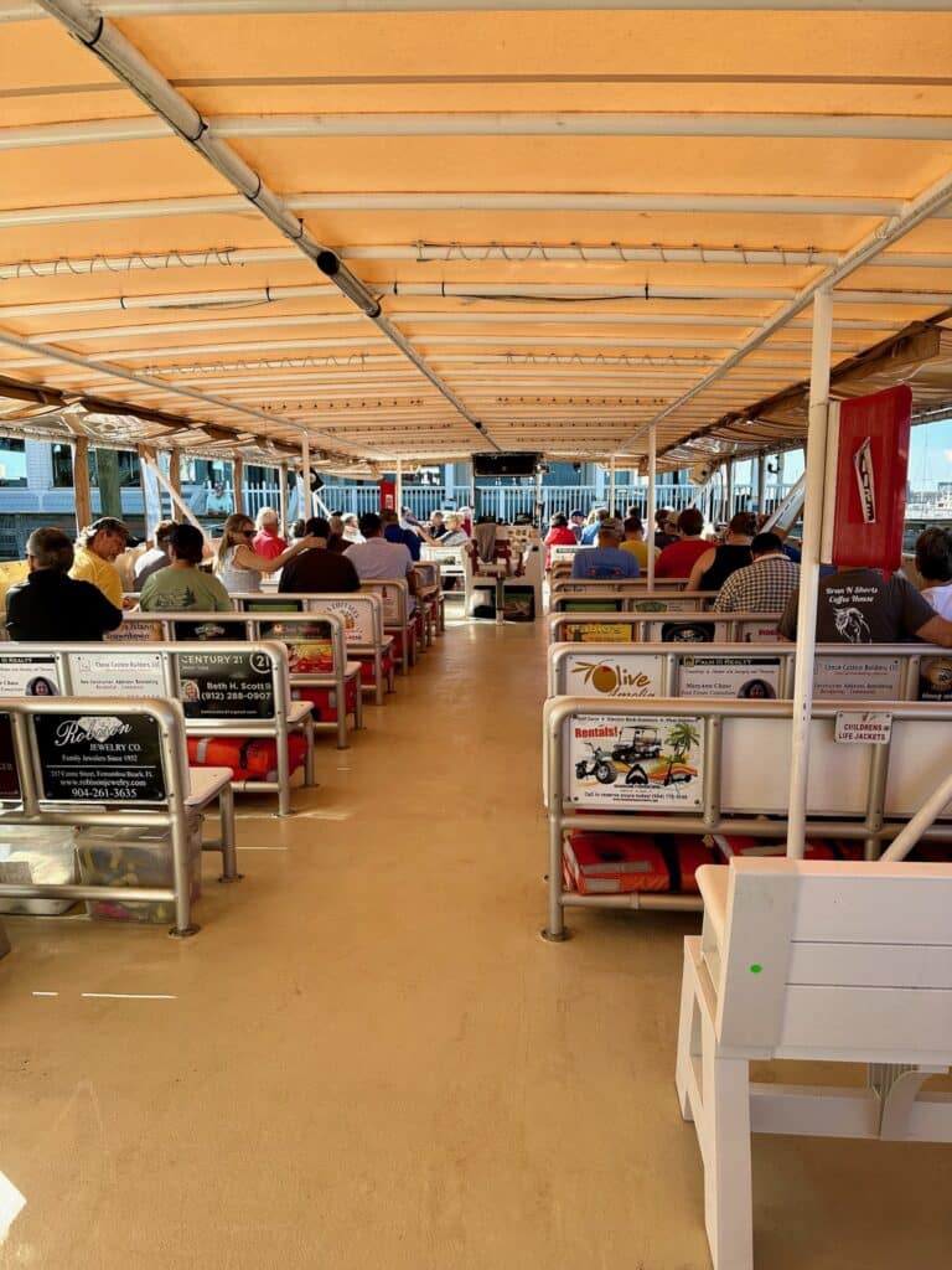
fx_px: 880
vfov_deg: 71.6
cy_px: 635
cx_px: 476
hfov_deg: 56.8
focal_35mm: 24
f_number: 1.78
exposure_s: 1/1227
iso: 80
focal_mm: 6.86
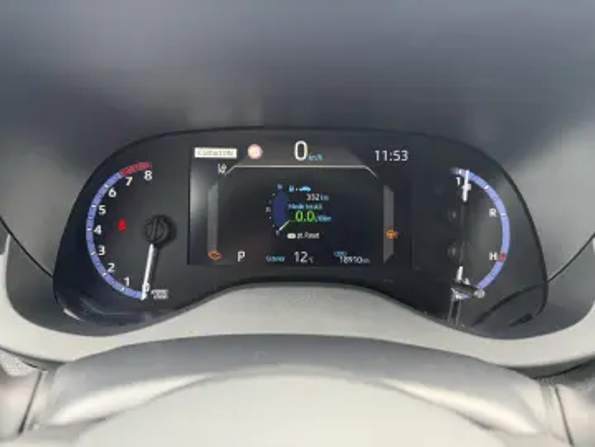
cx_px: 298
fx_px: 413
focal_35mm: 24
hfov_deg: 71.6
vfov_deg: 56.8
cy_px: 224
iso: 200
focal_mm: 6.76
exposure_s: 1/102
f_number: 1.78
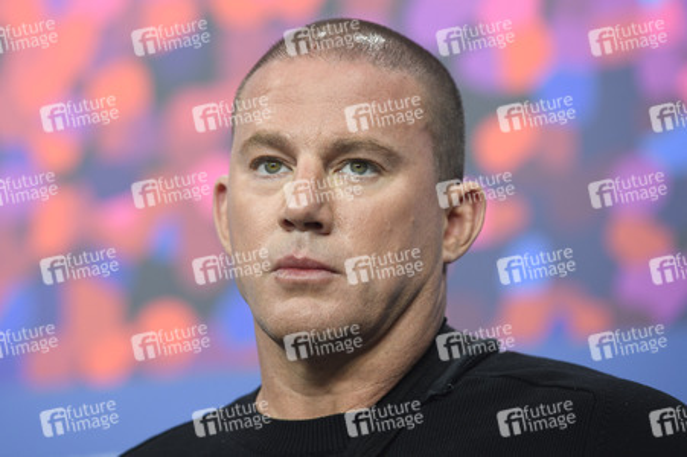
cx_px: 344
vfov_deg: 8.1
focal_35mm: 170
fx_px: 3242
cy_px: 228
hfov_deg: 12.1
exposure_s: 1/250
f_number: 4
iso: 1000
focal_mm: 170
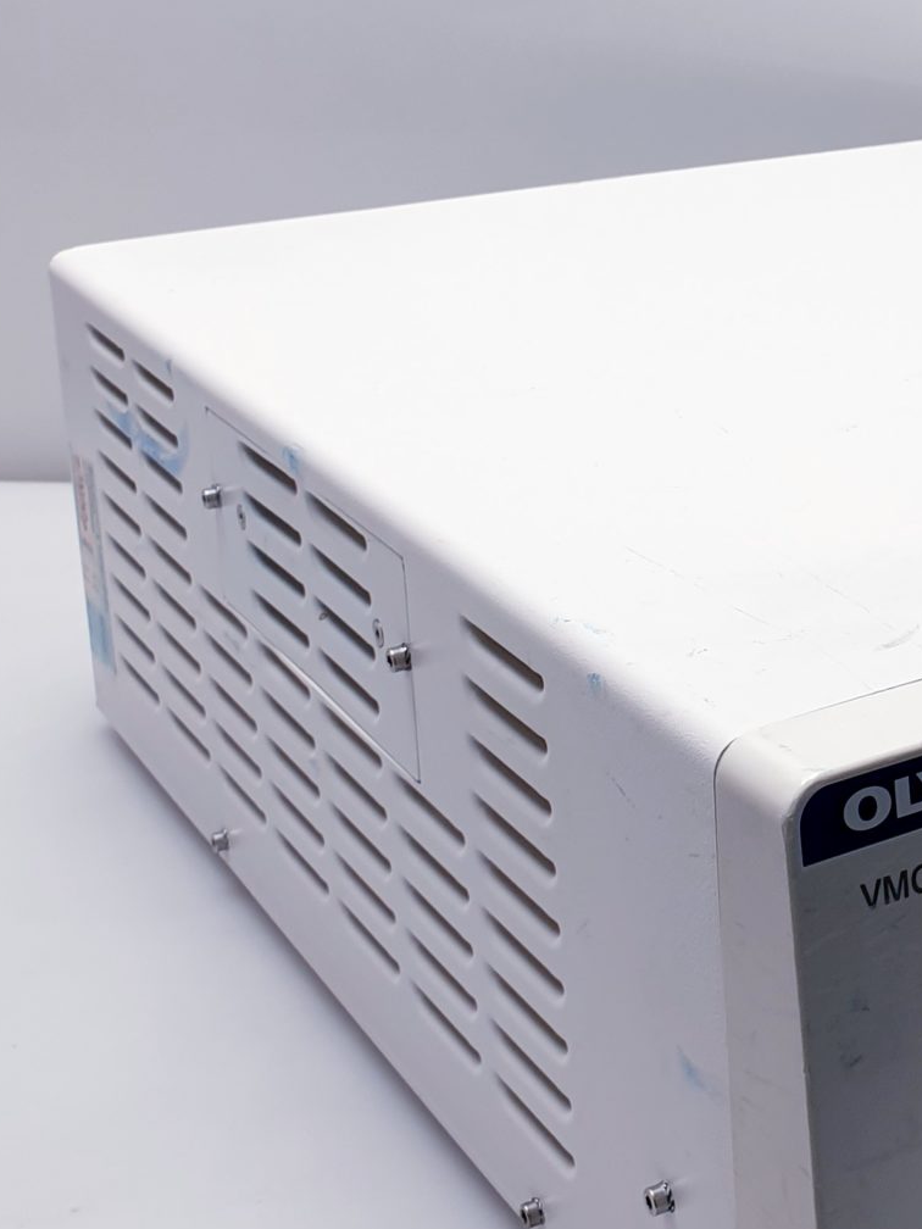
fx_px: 2344
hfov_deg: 20.9
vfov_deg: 29.1
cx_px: 1074
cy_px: 350
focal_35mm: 66
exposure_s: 1/107
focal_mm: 4.3
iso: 50
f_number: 2.4
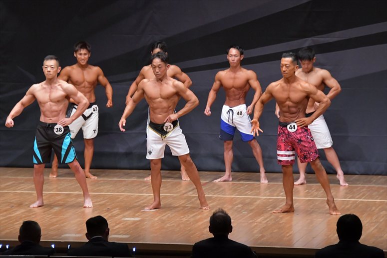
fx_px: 2170
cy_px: 129
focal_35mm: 202
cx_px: 194
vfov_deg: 6.8
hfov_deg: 10.2
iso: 6400
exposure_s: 1/400
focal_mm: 135
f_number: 5.6
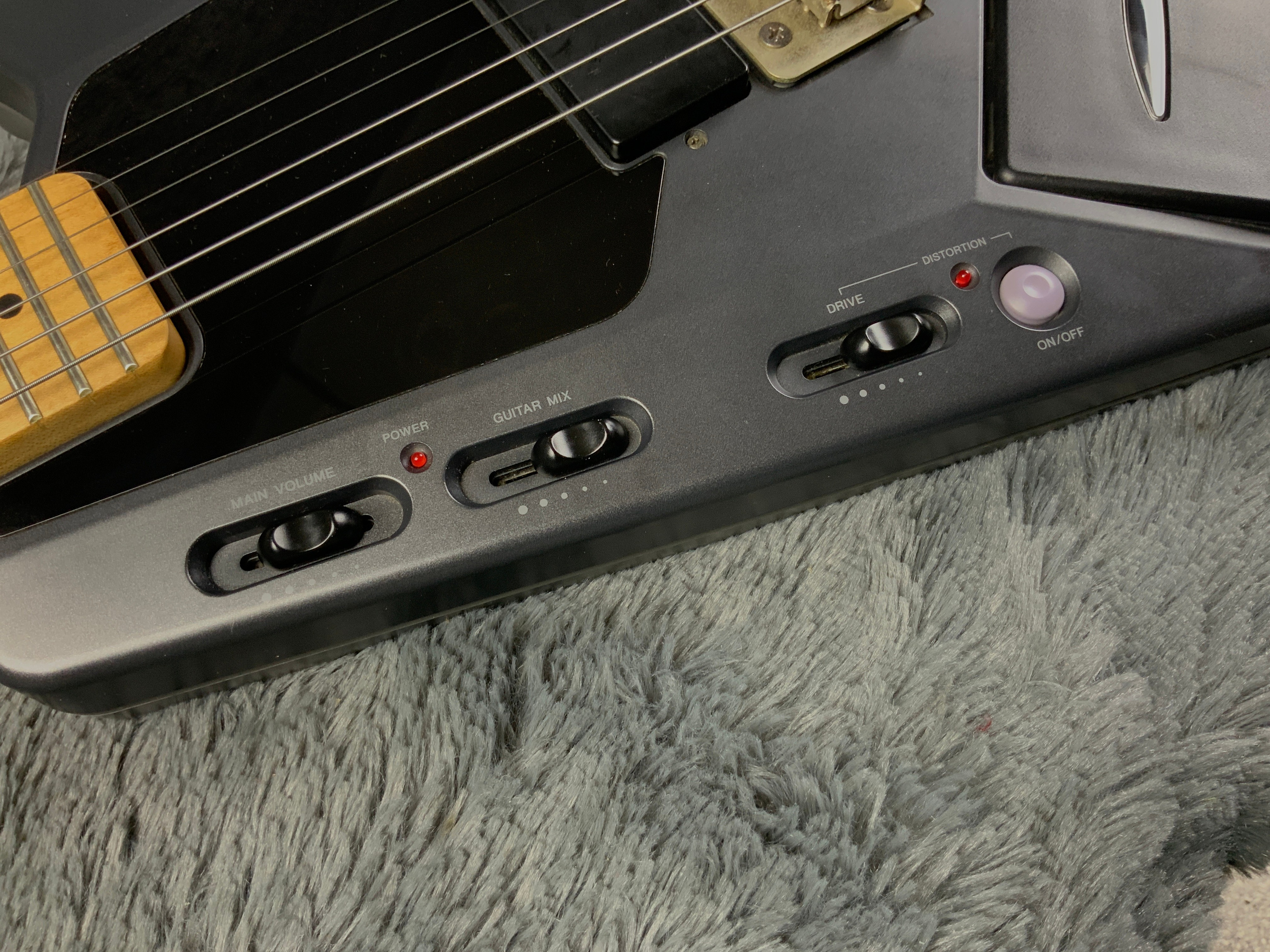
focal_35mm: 29
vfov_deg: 48.2
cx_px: 635
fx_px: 1064
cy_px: 476
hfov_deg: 61.7
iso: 160
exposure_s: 1/60
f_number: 1.8
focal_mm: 3
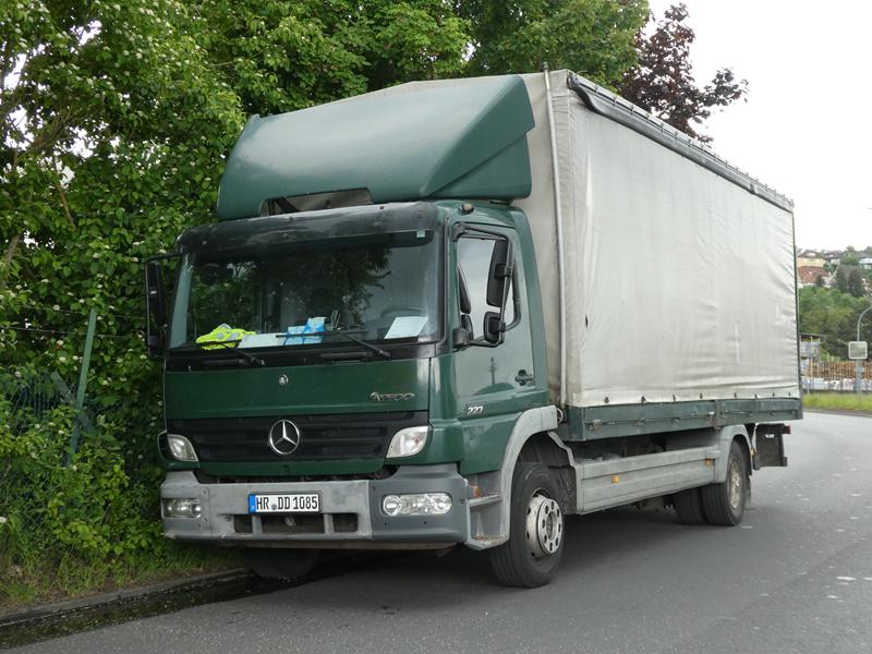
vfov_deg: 29.1
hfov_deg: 38.2
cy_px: 327
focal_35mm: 50
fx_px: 1260
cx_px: 436
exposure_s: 1/80
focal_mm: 9
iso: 160
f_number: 4.1
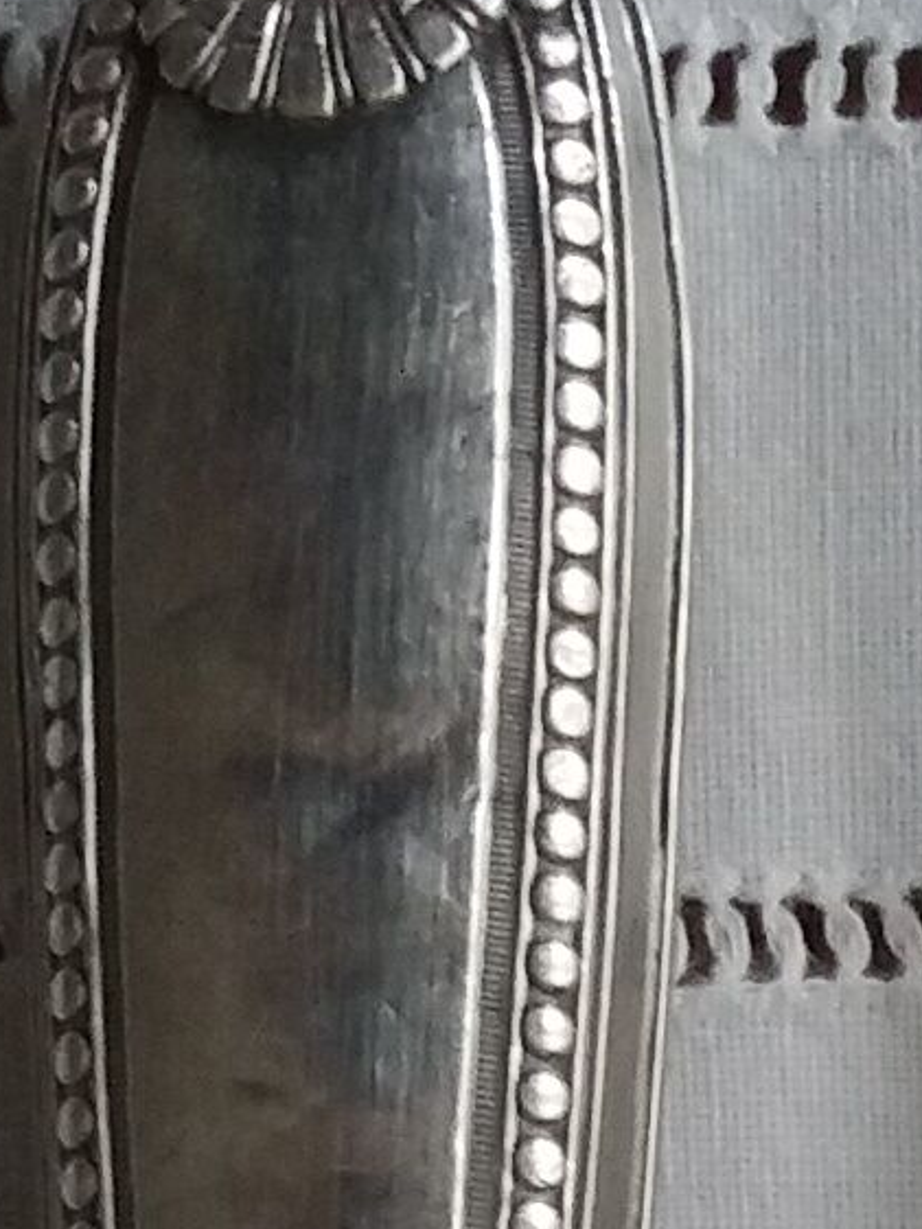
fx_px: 7313
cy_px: 3928
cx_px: 1012
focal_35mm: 206
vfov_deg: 8.0
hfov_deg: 7.2
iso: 100
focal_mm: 3.7
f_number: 1.9
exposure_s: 1/100
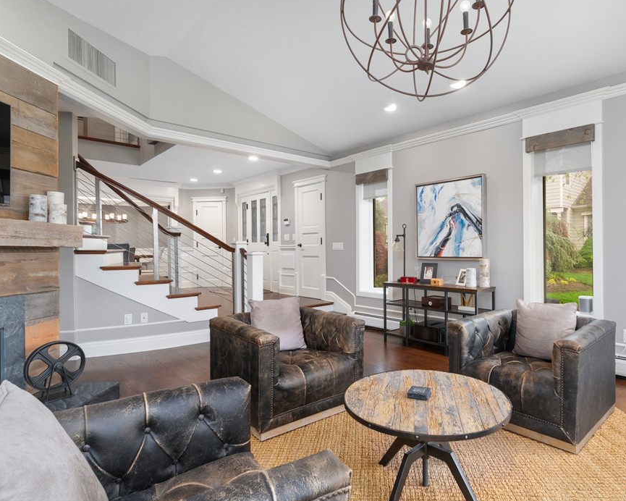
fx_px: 371
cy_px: 252
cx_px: 367
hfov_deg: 79.7
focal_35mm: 20
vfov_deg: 68.1
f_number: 7.1
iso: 1600
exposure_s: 1/100
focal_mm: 17
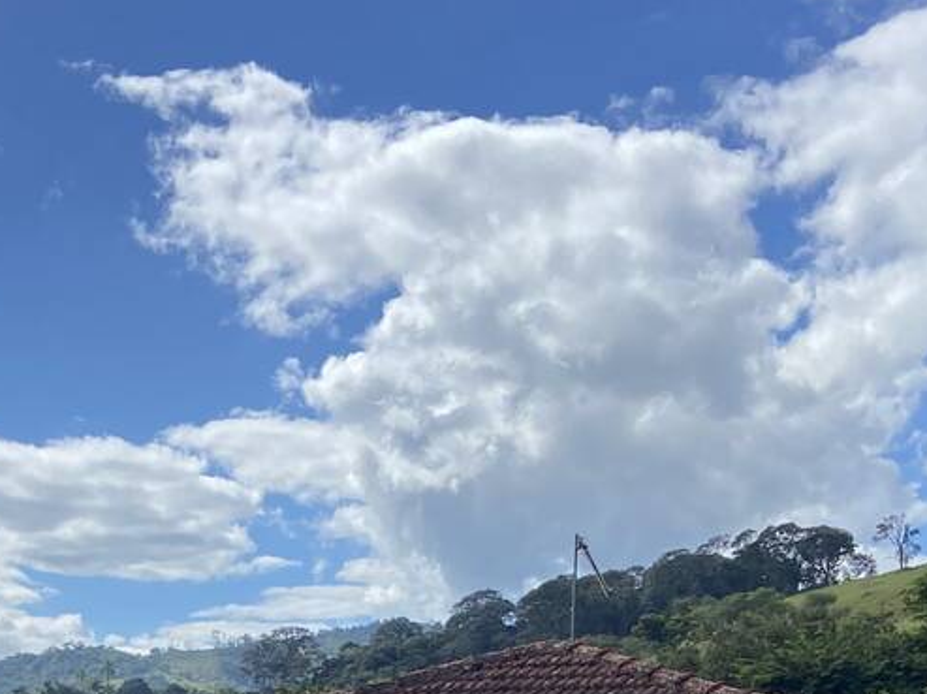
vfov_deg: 17.8
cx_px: 305
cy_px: 970
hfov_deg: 25.5
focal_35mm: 76
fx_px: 2034
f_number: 1.8
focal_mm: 4.25
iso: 32
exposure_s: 1/2755
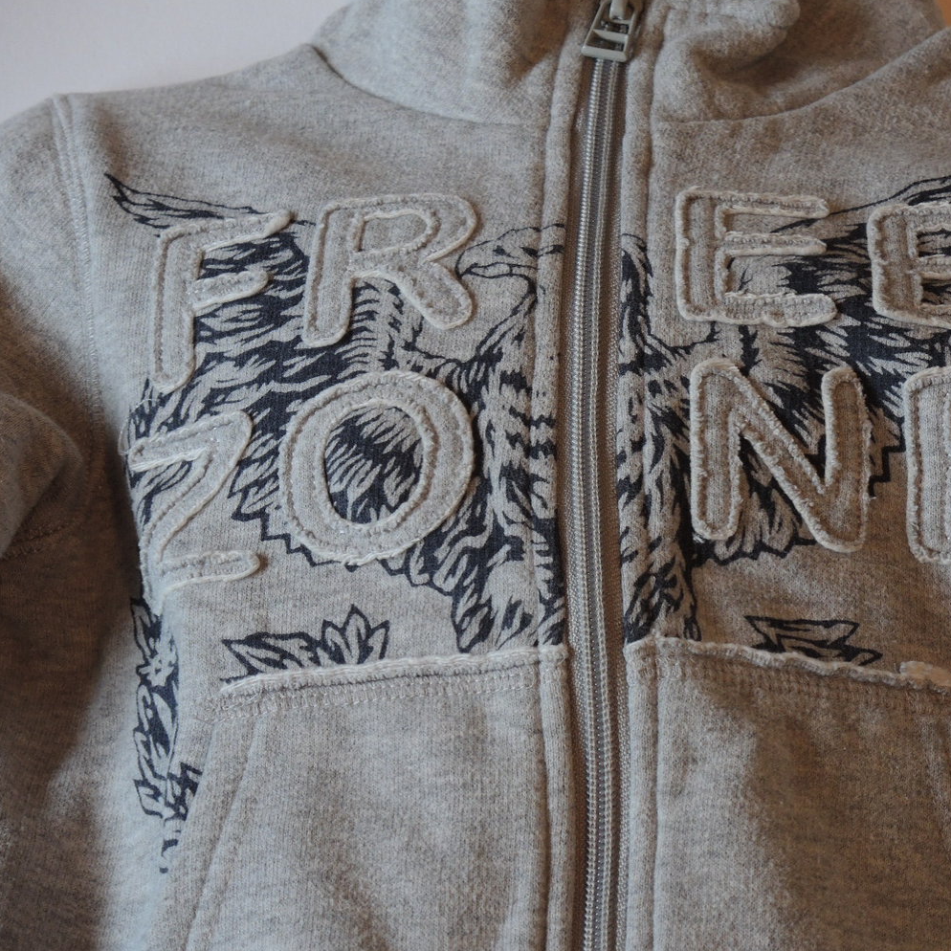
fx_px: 4973
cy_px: 474
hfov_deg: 10.9
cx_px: 575
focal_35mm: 160
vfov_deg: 10.9
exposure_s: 1/25
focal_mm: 28.4
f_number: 3.5
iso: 400
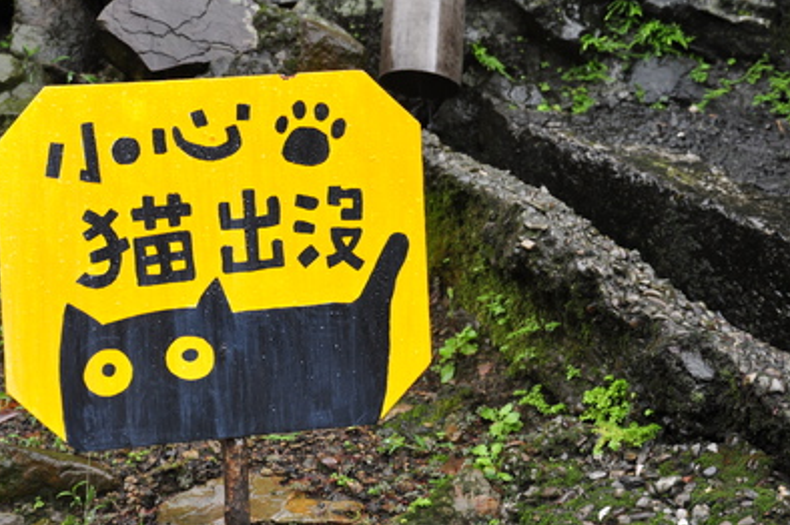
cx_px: 365
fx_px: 1403
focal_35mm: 64
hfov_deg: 31.4
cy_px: 225
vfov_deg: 21.2
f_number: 4.5
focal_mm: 28
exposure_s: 1/80
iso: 200
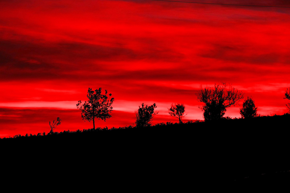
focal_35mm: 229
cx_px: 145
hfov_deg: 9.0
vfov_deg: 6.0
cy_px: 96
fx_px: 1845
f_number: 6.4
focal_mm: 152.6
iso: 200
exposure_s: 1/60
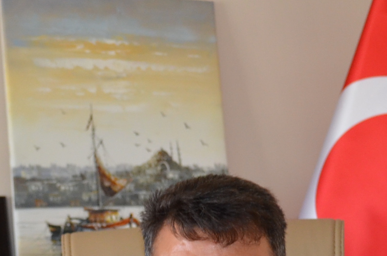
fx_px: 1384
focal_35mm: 129
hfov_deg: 15.9
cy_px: 391
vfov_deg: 10.2
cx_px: 105
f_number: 4.5
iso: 1100
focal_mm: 28
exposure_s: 1/60
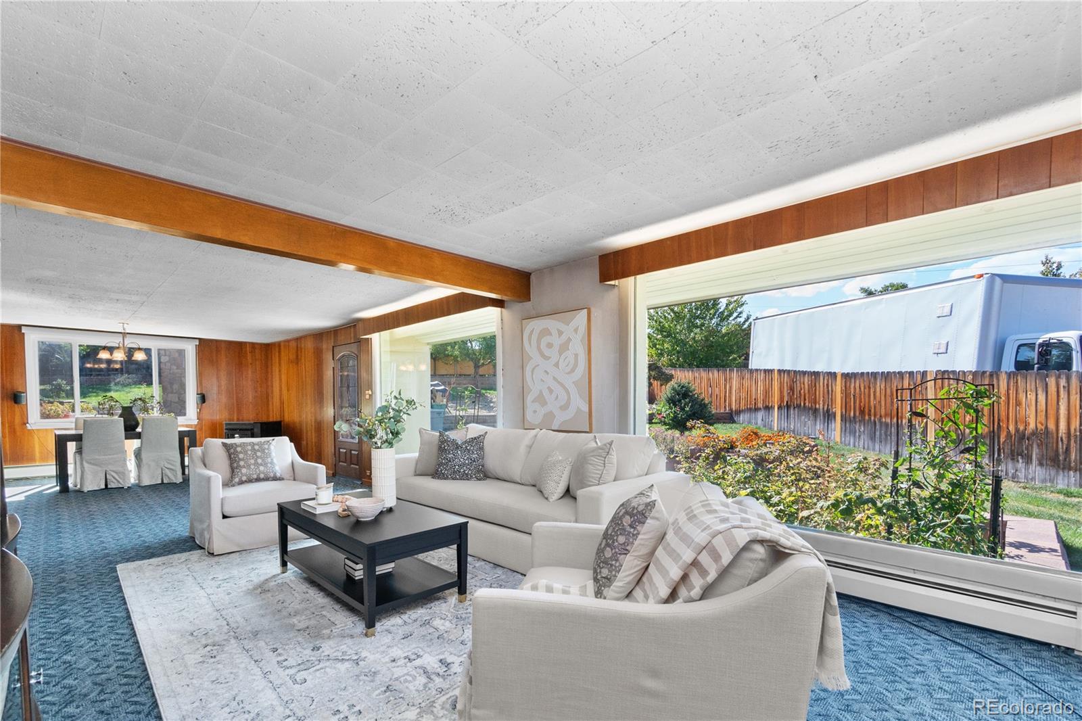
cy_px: 360
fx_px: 451
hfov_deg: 100.4
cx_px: 541
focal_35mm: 15
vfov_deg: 77.3
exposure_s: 1/5
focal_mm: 10
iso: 200
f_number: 9
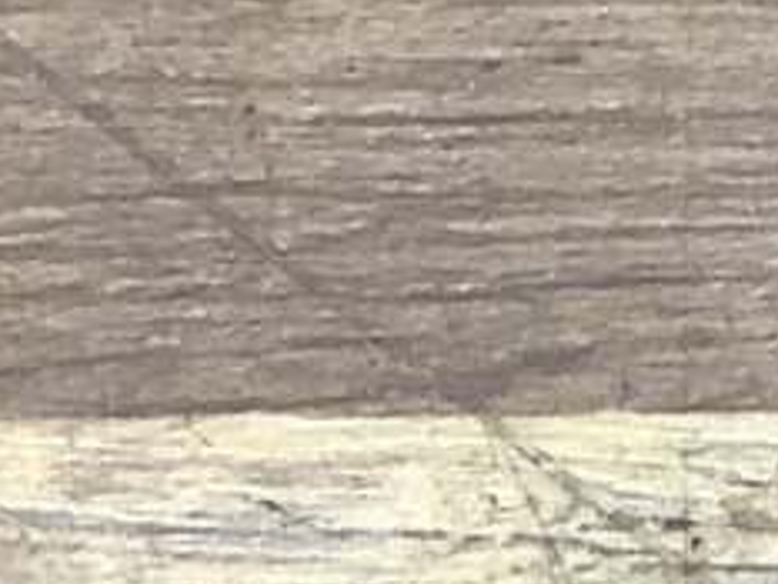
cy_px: 399
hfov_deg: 7.9
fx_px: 4925
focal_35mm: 219
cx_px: 2287
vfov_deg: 6.8
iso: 160
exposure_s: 1/60
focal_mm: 3.3
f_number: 2.4
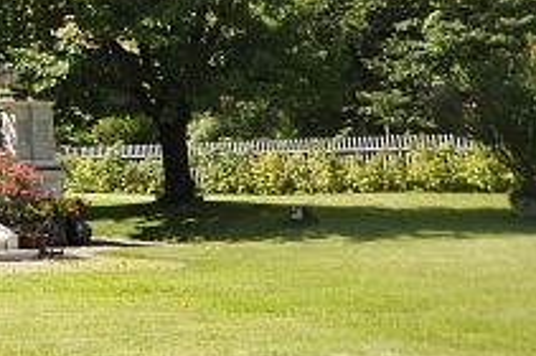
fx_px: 1353
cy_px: -216
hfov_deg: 17.9
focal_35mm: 91
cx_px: -432
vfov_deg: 13.8
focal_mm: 24
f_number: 8
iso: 200
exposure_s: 1/250
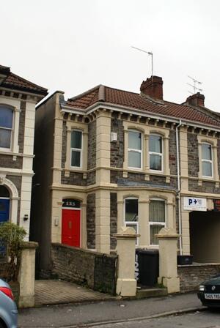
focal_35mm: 42
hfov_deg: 32.0
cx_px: 110
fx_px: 384
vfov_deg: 46.3
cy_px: 164
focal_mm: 28
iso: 100
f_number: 5.6
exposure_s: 1/125
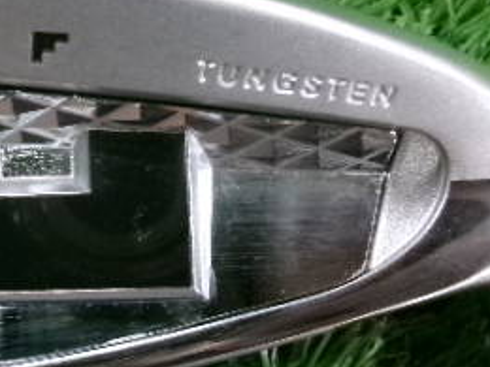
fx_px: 977
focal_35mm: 69
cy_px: 156
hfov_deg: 26.6
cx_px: -2
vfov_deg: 21.3
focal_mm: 5.1
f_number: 3.9
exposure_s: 1/45
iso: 800
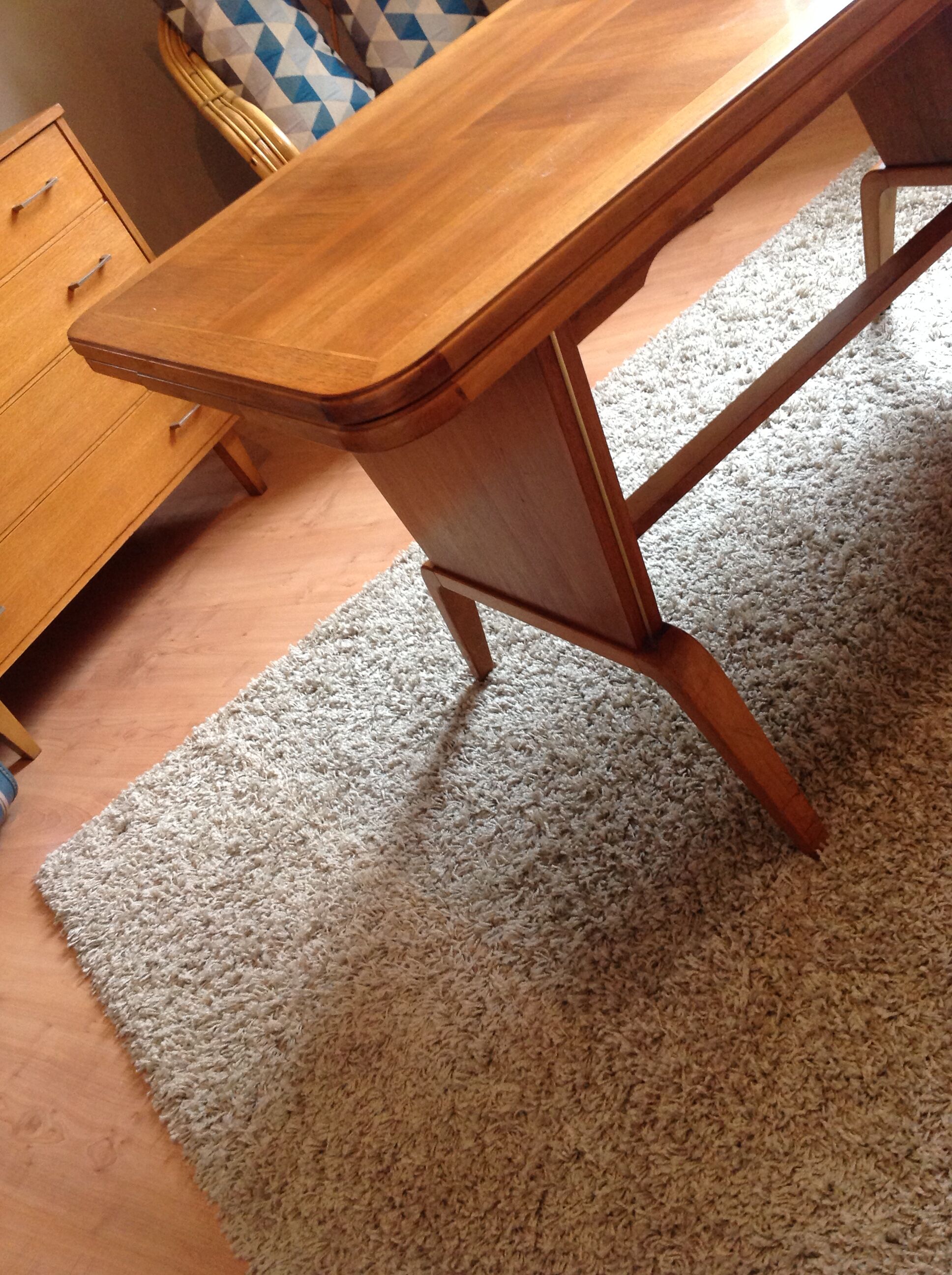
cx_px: 476
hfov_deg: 40.6
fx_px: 1287
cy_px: 638
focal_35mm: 35
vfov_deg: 52.7
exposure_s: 1/15
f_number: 2.4
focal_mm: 4.28
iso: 160
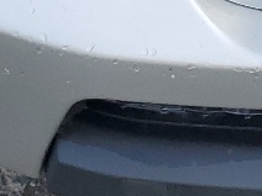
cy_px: -441
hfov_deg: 9.3
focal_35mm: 196
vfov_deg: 6.7
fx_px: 1483
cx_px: 572
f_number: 1.5
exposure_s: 1/833
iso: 50
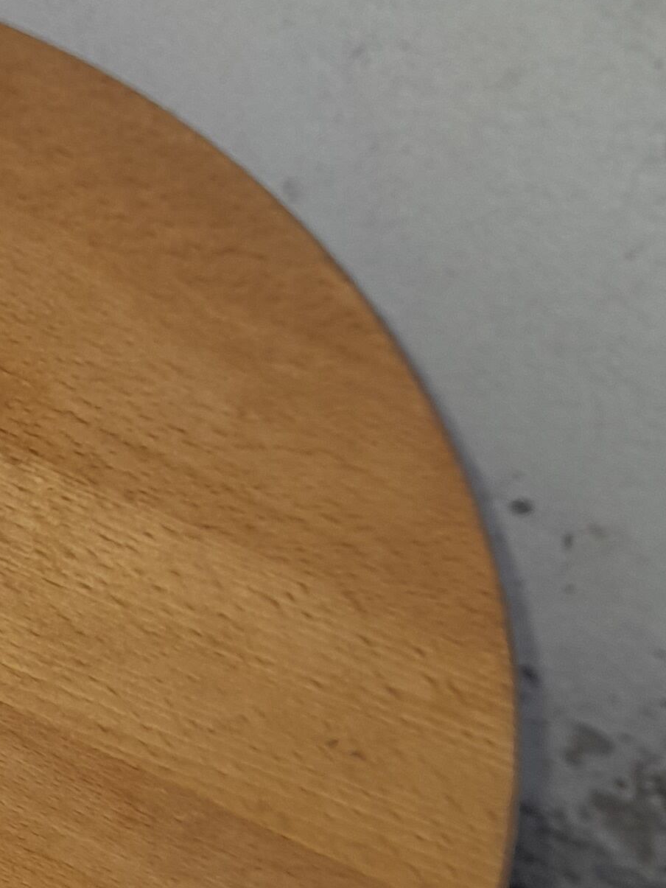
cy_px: 523
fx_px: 2129
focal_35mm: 83
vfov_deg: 23.5
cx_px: -180
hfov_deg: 16.8
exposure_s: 1/50
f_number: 2
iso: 32
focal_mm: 4.6
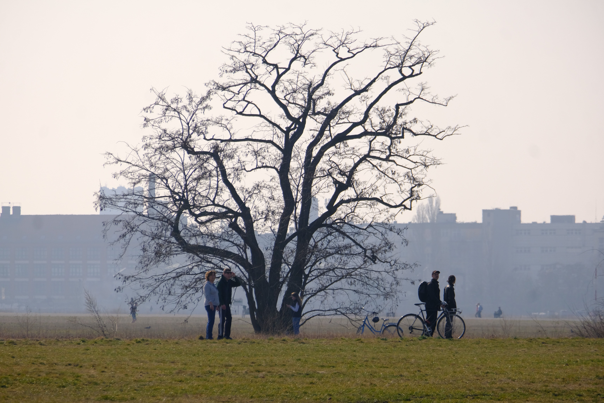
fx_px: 5452
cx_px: 302
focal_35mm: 325
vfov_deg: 4.2
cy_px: 202
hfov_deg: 6.3
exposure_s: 1/1800
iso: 320
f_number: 6.7
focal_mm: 216.9
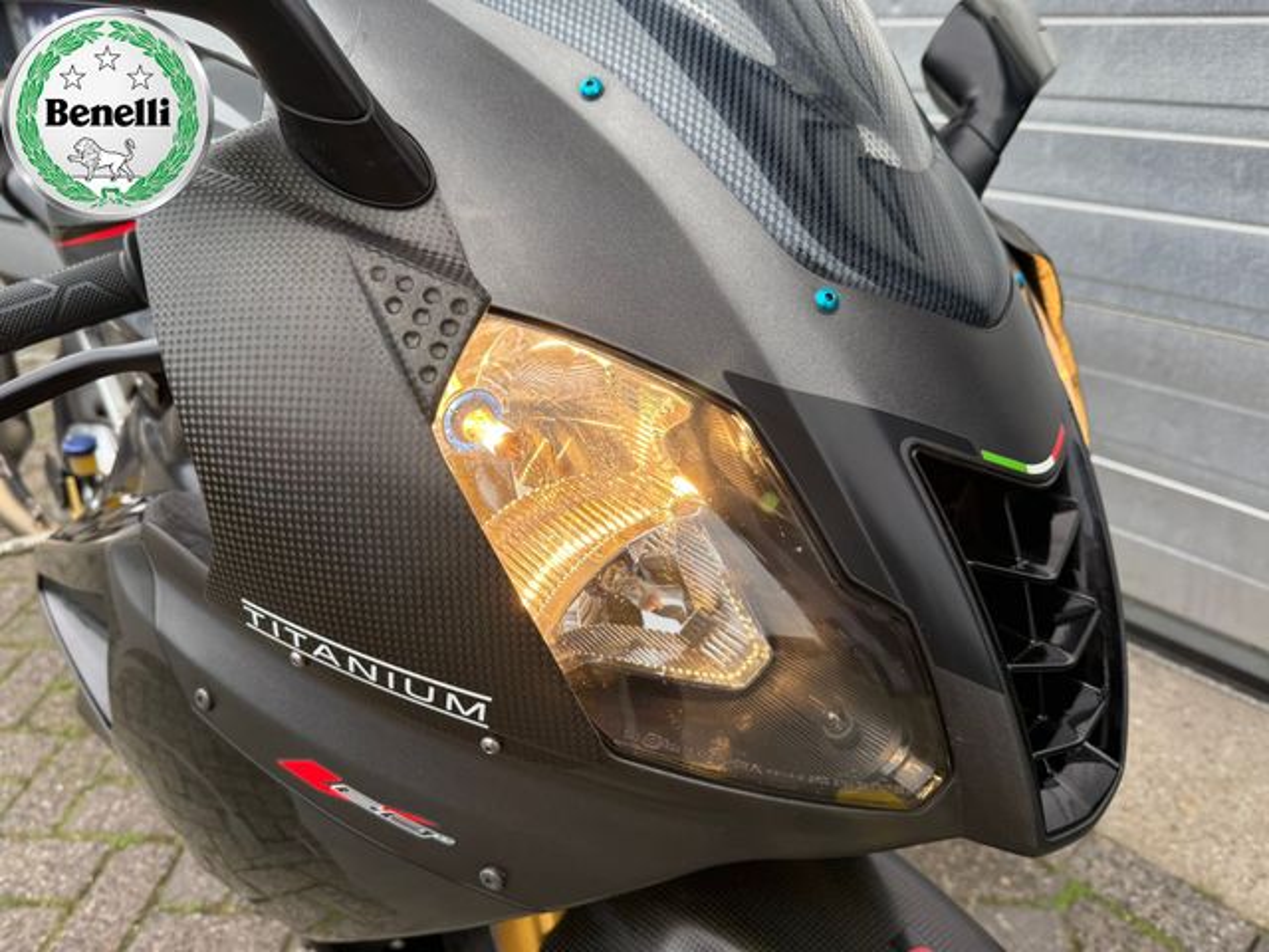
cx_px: 634
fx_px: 880
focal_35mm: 24
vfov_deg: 56.8
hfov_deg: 71.6
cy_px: 476
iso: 125
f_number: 1.78
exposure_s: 1/243
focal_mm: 6.76
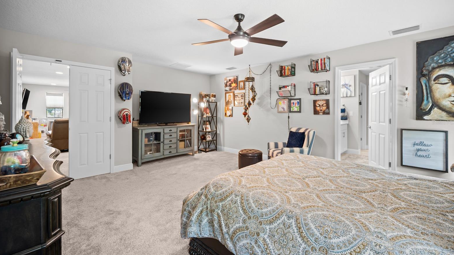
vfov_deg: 70.5
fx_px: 181
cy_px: 122
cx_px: 226
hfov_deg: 103.0
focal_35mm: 15
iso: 100
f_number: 4
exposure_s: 1
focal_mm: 14
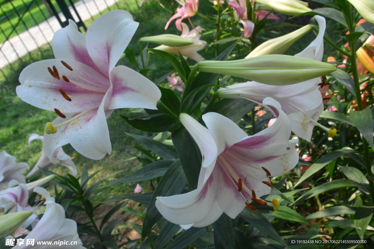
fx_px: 545
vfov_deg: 25.7
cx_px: 187
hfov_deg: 37.9
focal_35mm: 52
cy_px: 124
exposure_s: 1/250
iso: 2200
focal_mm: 35
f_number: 20
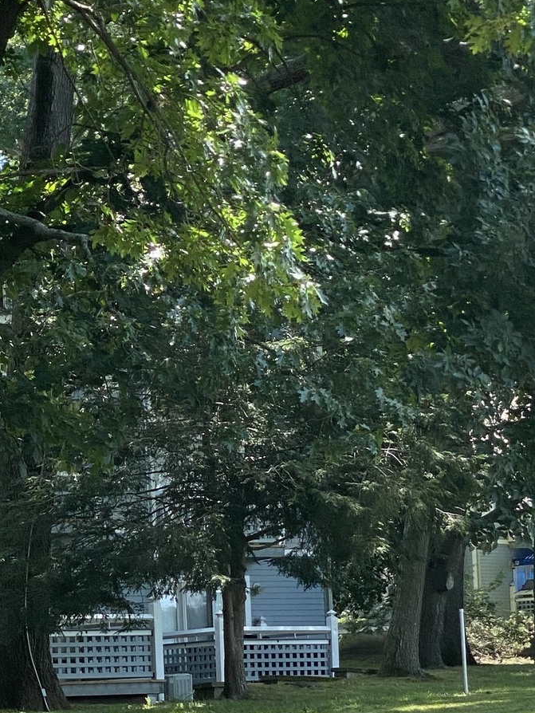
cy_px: 661
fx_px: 2760
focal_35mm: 134
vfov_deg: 14.5
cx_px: 89
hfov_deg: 11.0
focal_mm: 6
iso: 20
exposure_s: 1/313
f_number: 2
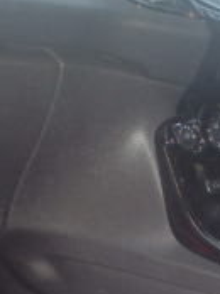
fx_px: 875
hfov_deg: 13.8
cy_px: 144
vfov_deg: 19.1
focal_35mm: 103
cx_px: 284
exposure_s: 1/100
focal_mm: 5
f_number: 3.9
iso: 125
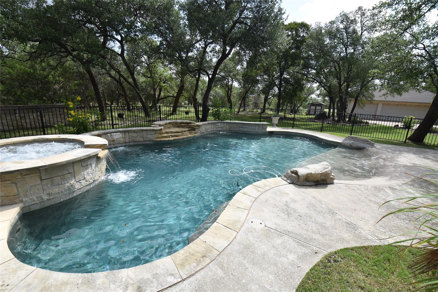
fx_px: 182
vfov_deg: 77.3
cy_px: 146
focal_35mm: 15
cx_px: 219
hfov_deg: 100.4
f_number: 8
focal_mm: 10
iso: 100
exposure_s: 1/125
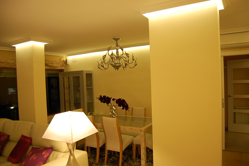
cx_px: 124
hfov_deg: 67.4
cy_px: 83
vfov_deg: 47.9
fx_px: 187
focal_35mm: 27
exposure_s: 1/30
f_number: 3.5
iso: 560
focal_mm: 18
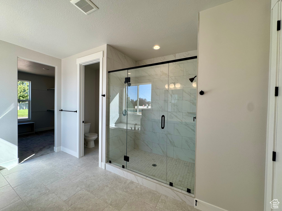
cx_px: 141
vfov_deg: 85.7
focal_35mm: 14
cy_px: 106
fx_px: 114
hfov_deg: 102.1
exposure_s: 1/195
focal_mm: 2.22
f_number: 2.2
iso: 40
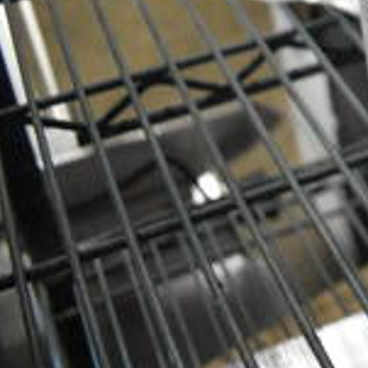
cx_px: 736
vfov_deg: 17.7
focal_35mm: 93
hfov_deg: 15.1
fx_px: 1119
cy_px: -83
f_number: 3.5
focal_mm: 18
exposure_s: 1/125
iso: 2200
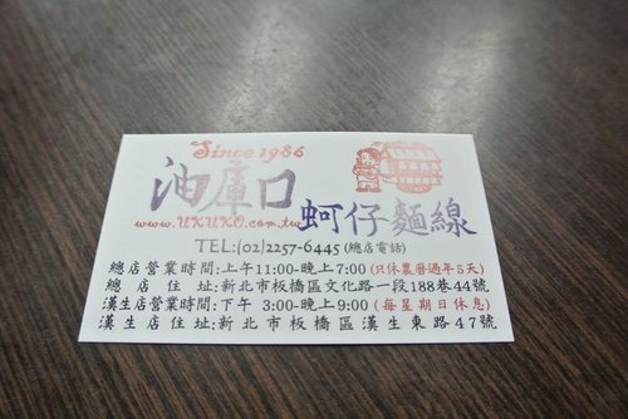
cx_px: 314
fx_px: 506
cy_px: 210
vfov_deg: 45.0
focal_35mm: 29
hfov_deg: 63.6
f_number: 3.5
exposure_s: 1/125
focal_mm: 11
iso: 1600
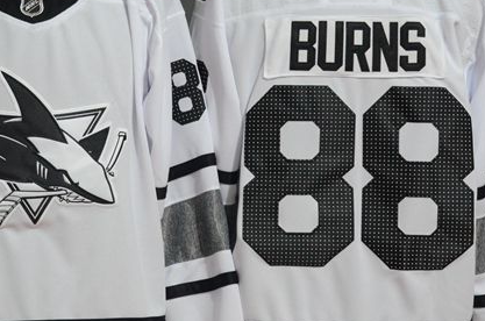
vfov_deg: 11.3
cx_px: 184
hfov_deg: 16.9
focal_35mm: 121
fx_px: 1626
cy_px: 160
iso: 4000
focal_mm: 42
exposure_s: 1/25
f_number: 6.3
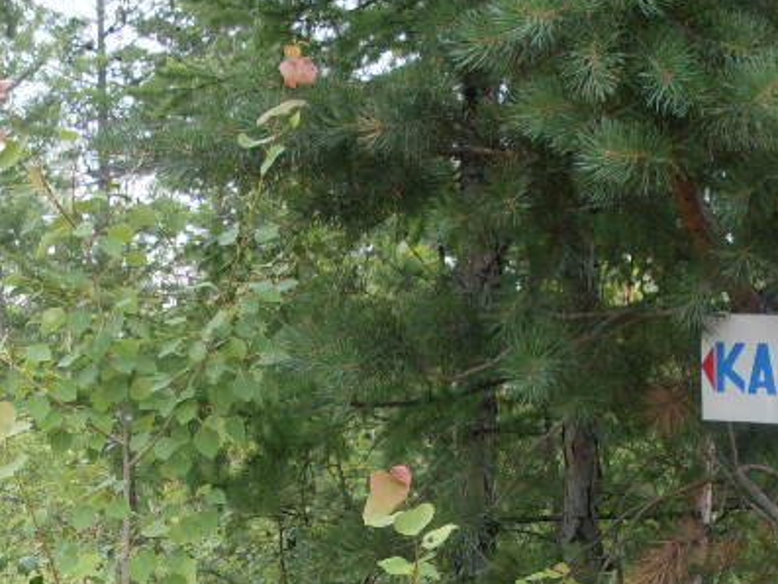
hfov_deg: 20.0
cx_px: 374
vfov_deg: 14.6
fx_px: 2203
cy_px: 715
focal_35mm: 98
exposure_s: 1/250
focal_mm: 6.3
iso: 80
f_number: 2.8
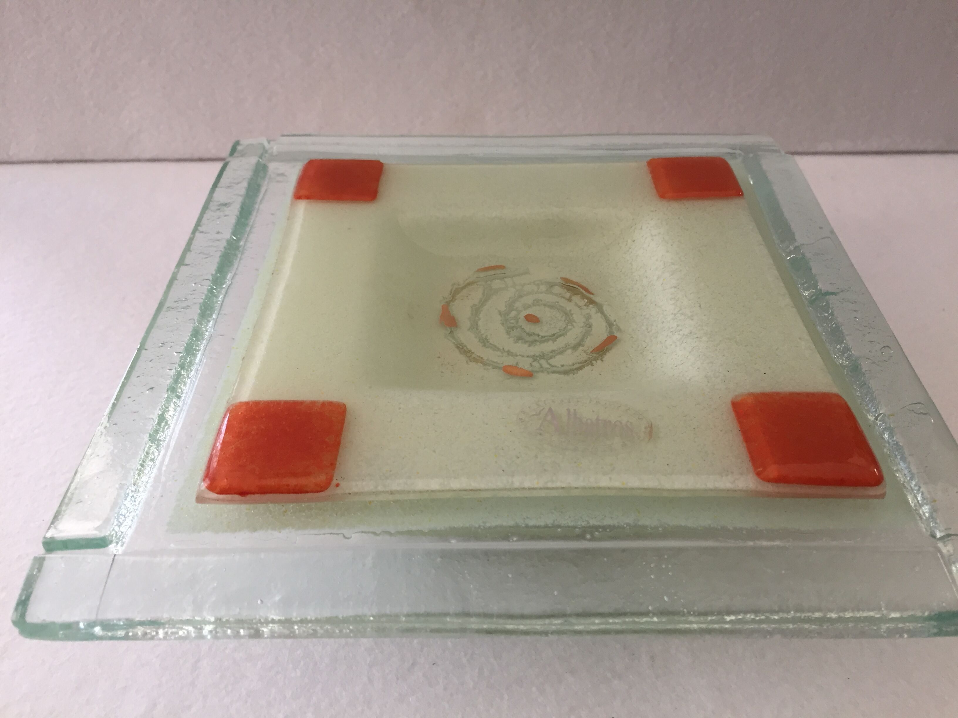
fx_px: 803
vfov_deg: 48.2
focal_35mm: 29
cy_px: 359
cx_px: 479
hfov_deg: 61.7
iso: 40
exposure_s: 1/33
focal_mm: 4.15
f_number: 2.2
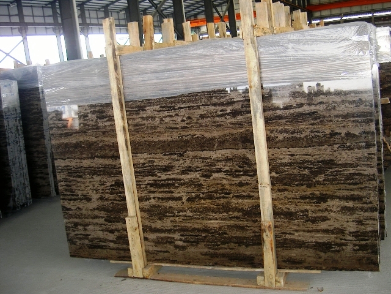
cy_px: 147
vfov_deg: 36.8
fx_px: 441
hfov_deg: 47.9
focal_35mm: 39
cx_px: 196
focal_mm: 8
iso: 100
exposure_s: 1/59.5
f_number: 2.8
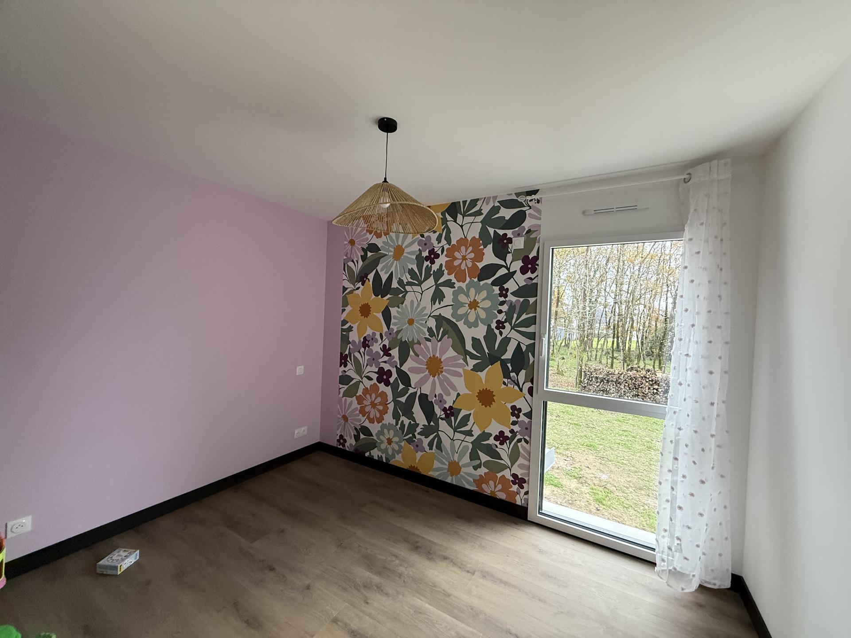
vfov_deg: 85.7
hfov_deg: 102.1
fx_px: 344
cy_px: 319
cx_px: 426
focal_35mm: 14
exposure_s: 1/60
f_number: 2.2
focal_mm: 2.22
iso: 500
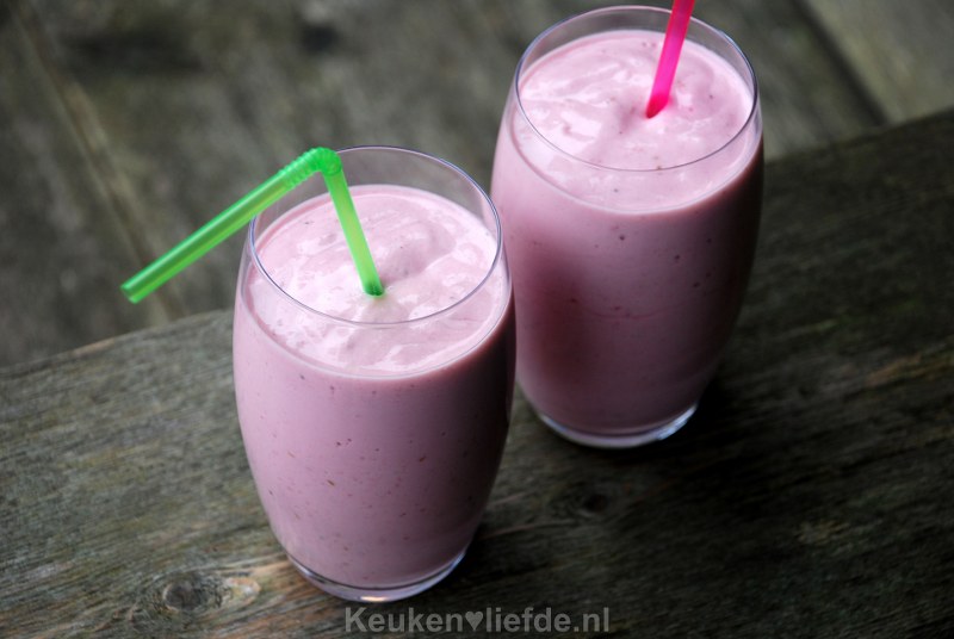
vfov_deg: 10.8
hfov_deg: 16.0
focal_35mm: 128
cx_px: 477
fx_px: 3384
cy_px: 320
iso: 200
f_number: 5.6
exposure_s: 1/125
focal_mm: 85
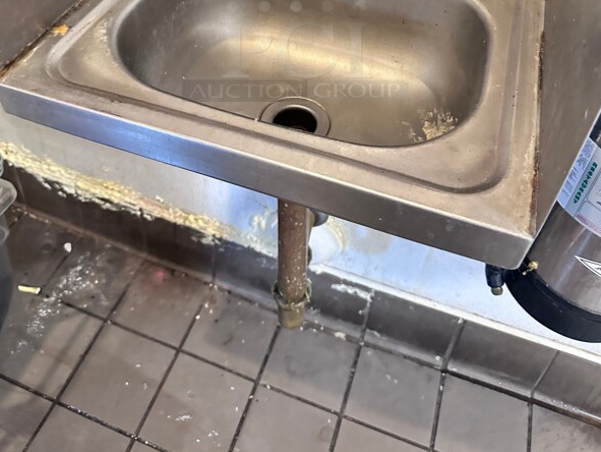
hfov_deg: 55.3
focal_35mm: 33
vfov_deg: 39.9
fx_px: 573
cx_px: 296
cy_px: 48
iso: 640
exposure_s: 1/60
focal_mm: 6.86
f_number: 1.78
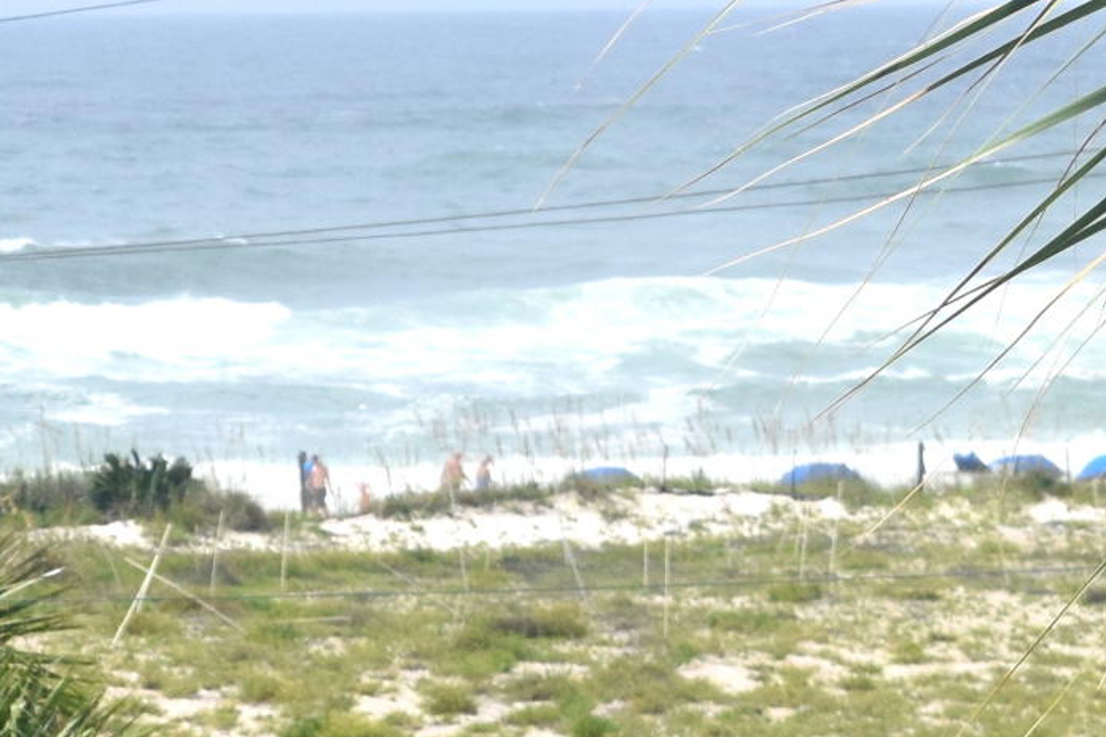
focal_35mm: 356
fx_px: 10939
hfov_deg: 5.7
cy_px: 893
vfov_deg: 3.8
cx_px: -681
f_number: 11
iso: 360
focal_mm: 55
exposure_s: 1/500
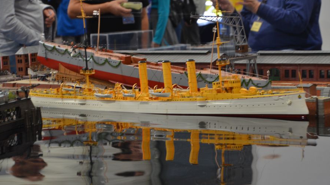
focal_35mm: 136
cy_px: 97
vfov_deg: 8.9
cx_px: 164
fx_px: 1190
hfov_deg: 15.8
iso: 900
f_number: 5.6
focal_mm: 86
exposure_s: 1/30
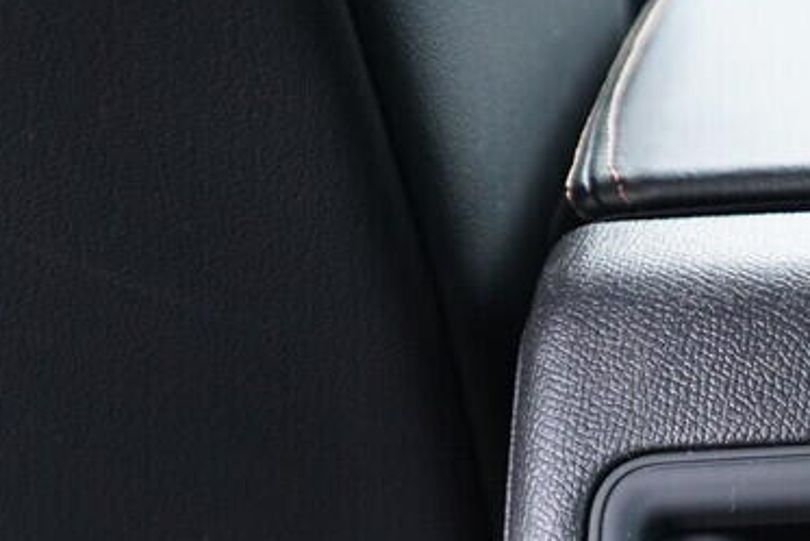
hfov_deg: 14.0
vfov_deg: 9.5
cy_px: 878
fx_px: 3129
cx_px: 1114
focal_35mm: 139
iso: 1000
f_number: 2.8
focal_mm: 24
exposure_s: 1/40
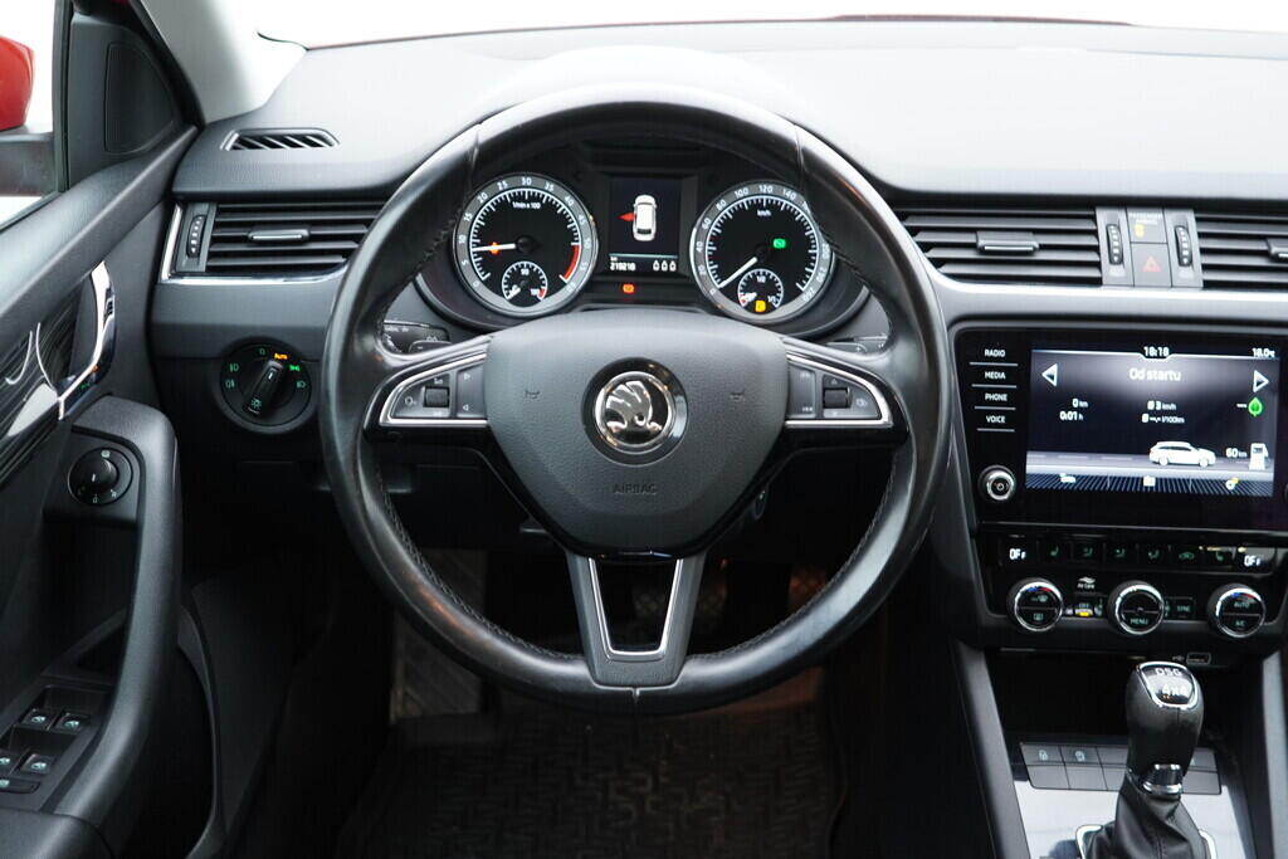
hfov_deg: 53.1
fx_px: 1288
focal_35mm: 36
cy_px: 430
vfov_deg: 36.9
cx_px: 644
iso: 400
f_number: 2.8
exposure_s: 1/40
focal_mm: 24
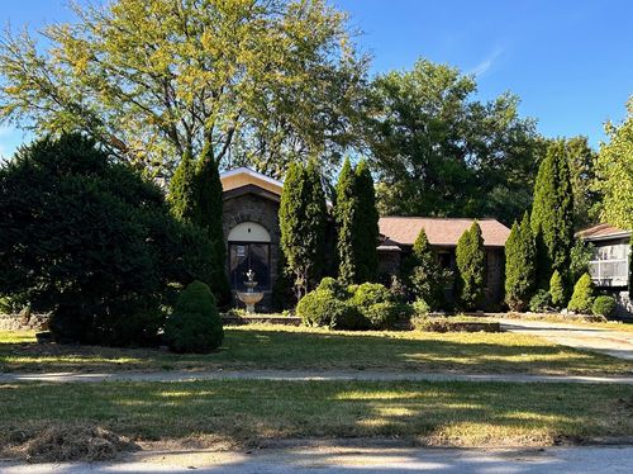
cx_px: 316
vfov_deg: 53.0
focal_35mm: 26
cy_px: 237
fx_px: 475
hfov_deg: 67.4
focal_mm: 5.7
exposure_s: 1/982
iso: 50
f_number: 1.5
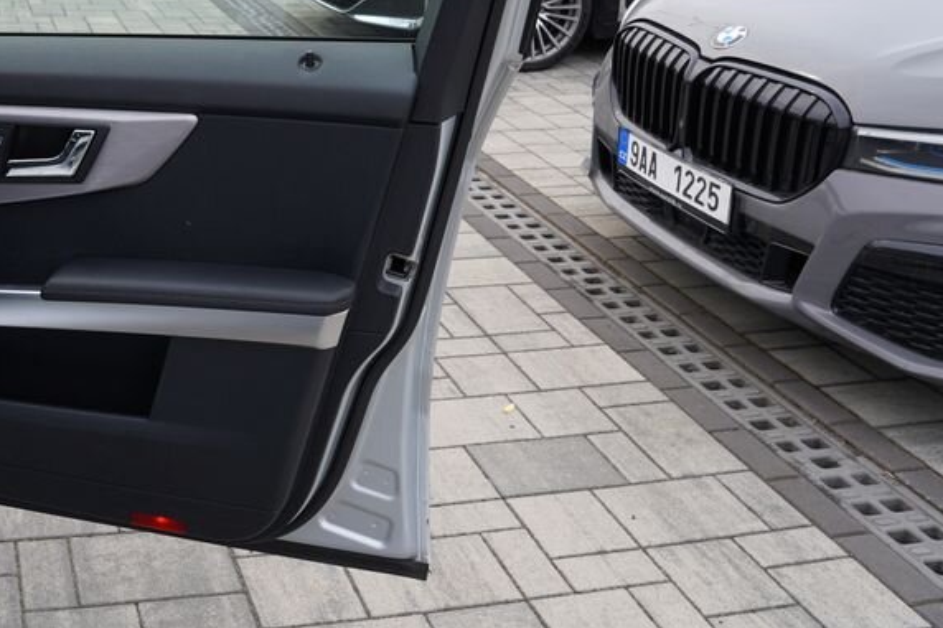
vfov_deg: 30.2
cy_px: 98
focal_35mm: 43
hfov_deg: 43.2
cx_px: 178
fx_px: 1126
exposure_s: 1/200
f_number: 6.3
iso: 100
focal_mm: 24
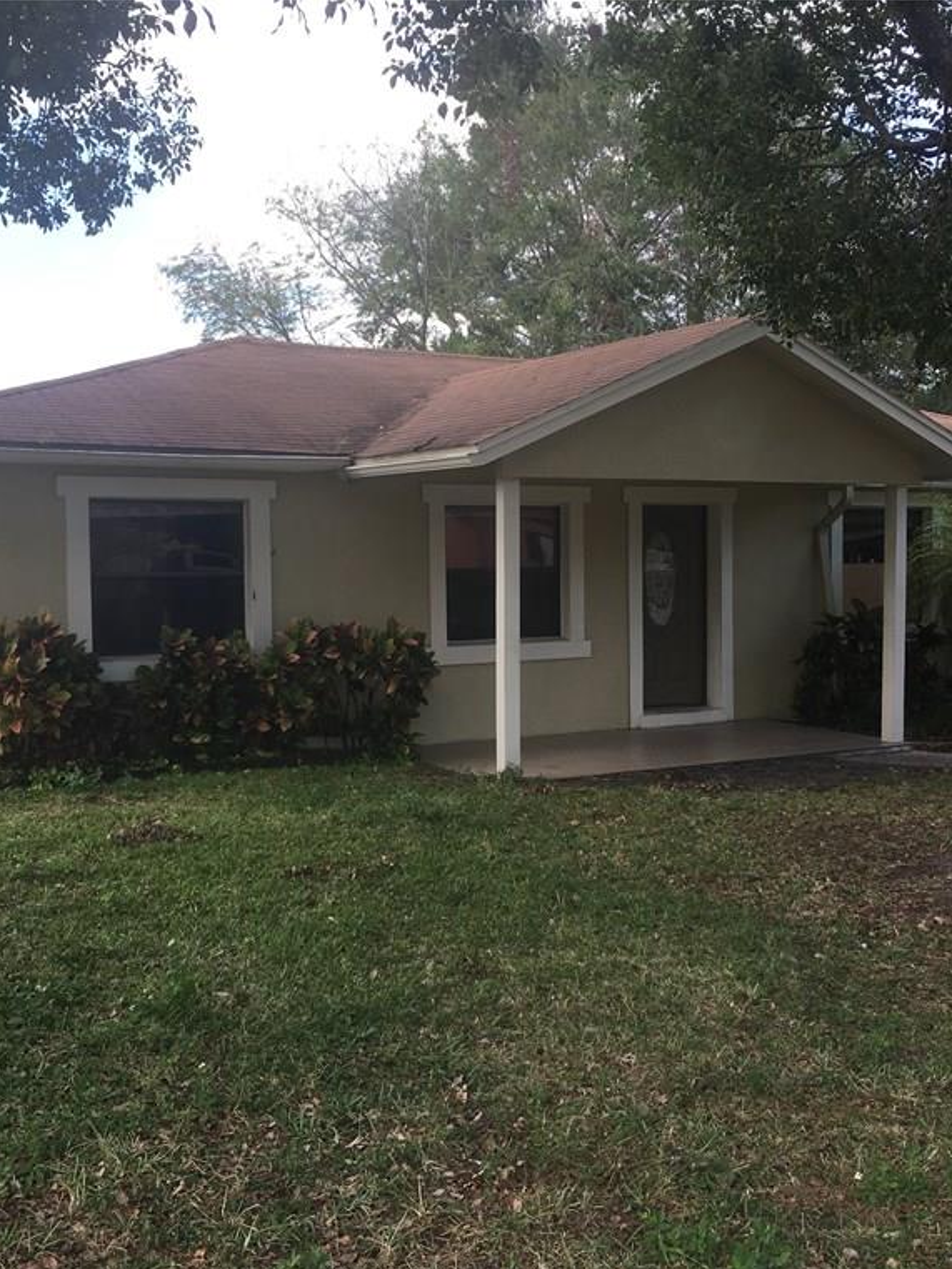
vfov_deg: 47.9
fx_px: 1430
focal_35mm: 39
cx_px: 527
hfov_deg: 36.8
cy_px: 639
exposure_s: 1/363
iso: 25
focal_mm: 4.15
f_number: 2.2
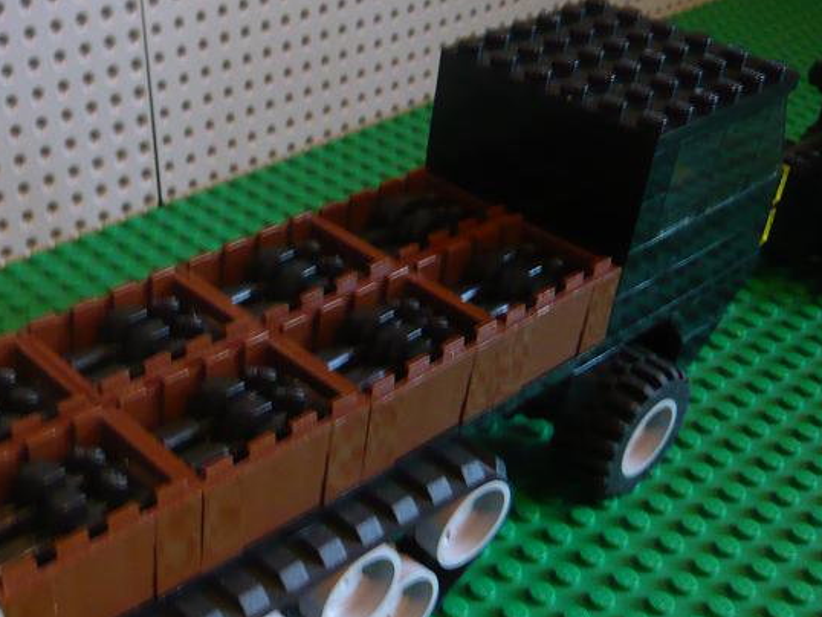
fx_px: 1140
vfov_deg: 30.3
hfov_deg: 38.1
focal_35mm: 48
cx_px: 160
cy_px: 344
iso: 200
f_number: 2.8
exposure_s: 1/8
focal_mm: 4.6
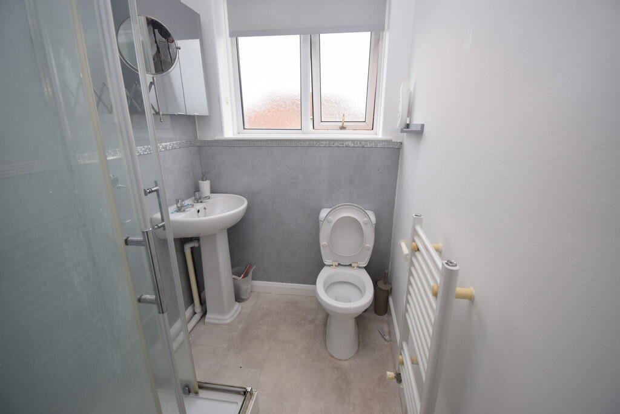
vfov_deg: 77.3
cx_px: 310
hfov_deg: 100.4
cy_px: 207
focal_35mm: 15
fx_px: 258
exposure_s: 1/125
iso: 400
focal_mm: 10
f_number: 5.6
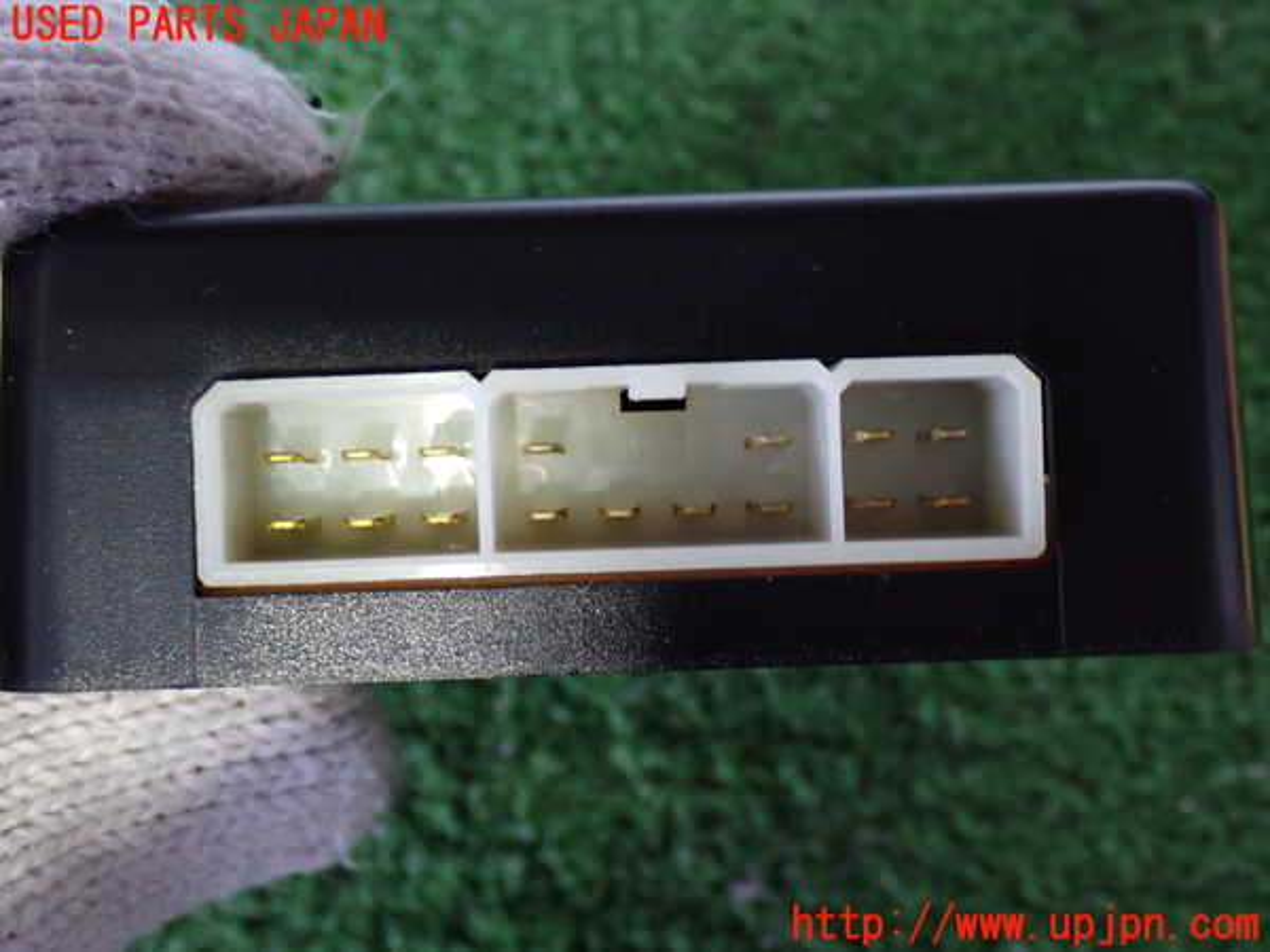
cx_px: 635
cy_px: 476
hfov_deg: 38.2
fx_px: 1834
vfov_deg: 29.1
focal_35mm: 50
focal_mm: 9.01
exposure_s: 1/20
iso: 800
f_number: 3.2
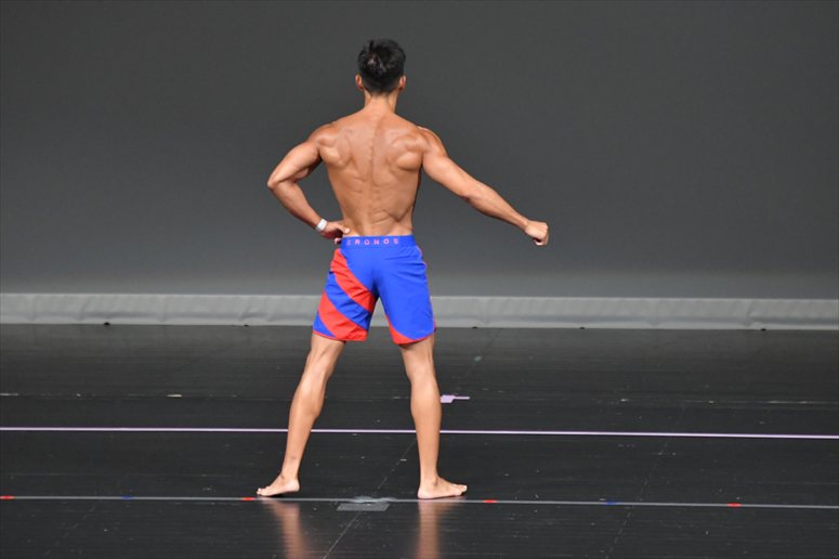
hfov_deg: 6.5
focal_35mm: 315
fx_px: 7338
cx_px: 420
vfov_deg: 4.4
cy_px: 280
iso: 4000
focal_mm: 210
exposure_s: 1/400
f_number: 5.6
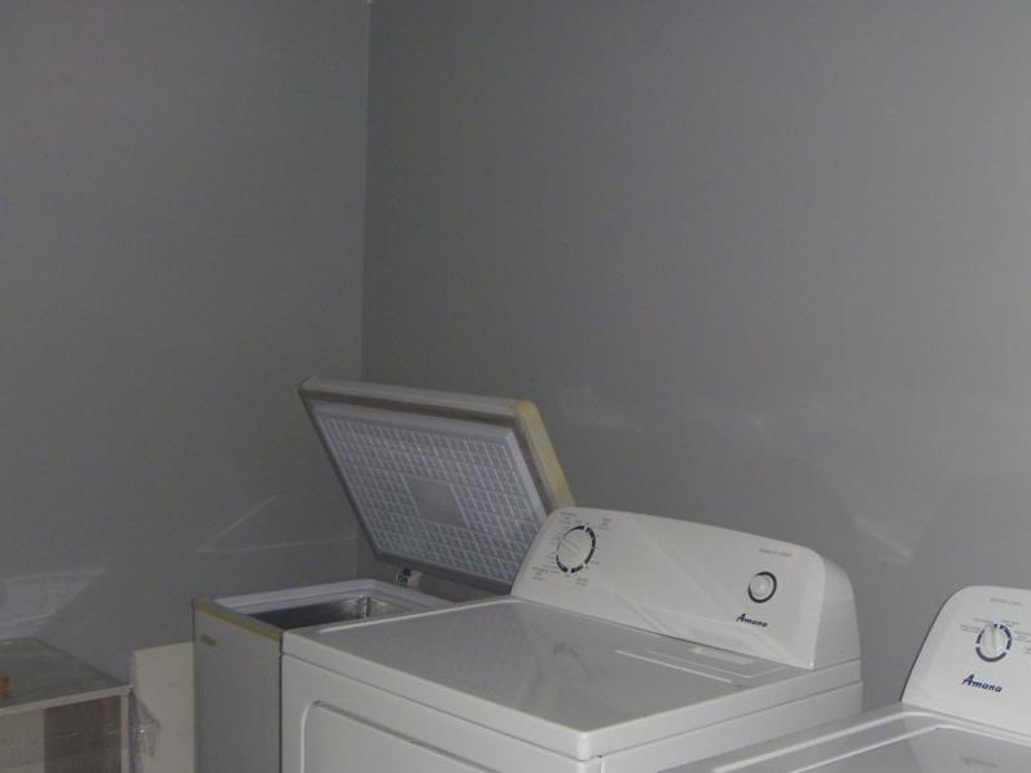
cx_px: 558
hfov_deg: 42.0
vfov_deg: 32.2
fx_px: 1340
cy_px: 427
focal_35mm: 45
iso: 250
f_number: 3.5
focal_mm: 6.3
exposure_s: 1/30
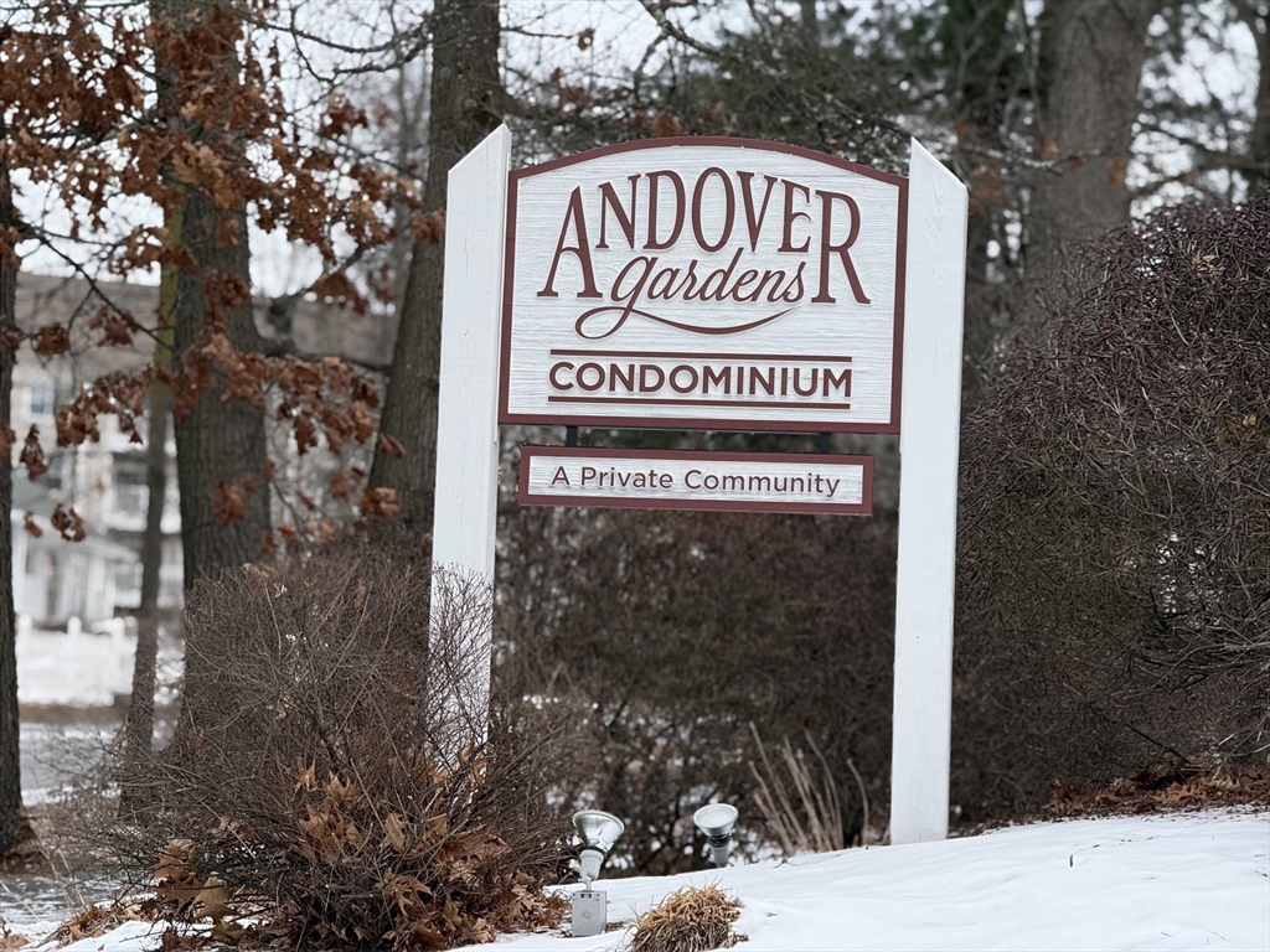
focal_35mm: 120
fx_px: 4403
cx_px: 635
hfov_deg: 16.4
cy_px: 476
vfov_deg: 12.3
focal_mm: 15.66
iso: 64
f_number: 2.8
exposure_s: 1/306
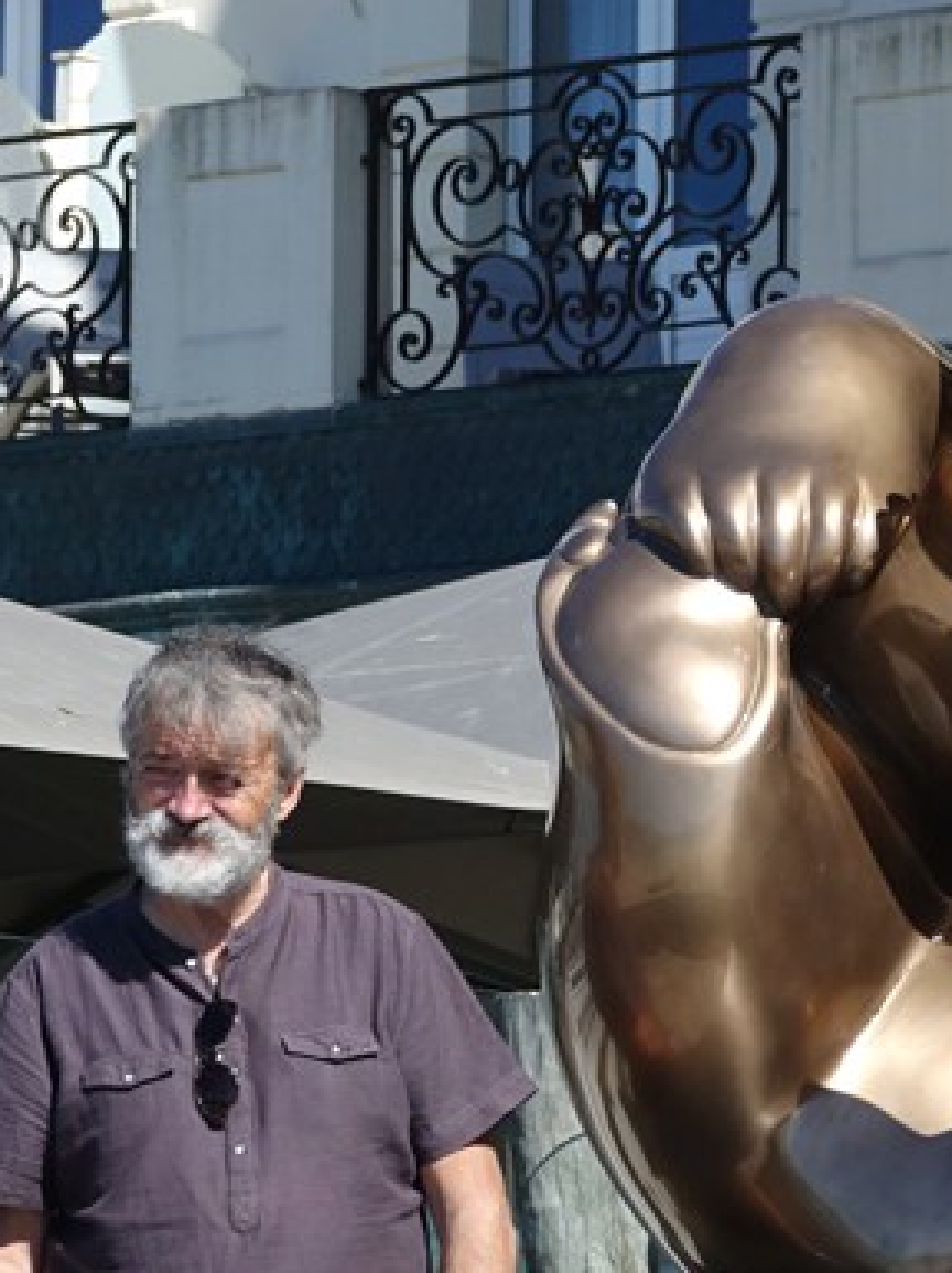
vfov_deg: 5.5
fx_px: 13223
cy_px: 458
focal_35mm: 360
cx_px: 688
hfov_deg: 4.1
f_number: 4
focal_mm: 52.82
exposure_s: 1/800
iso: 100
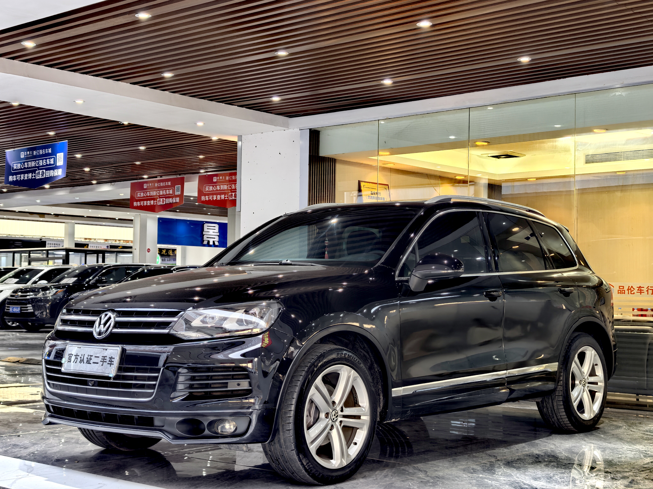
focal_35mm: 54
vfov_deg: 27.0
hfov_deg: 35.5
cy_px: 244
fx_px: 1019
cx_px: 326
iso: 50
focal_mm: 6.98
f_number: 1.4
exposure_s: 1/104
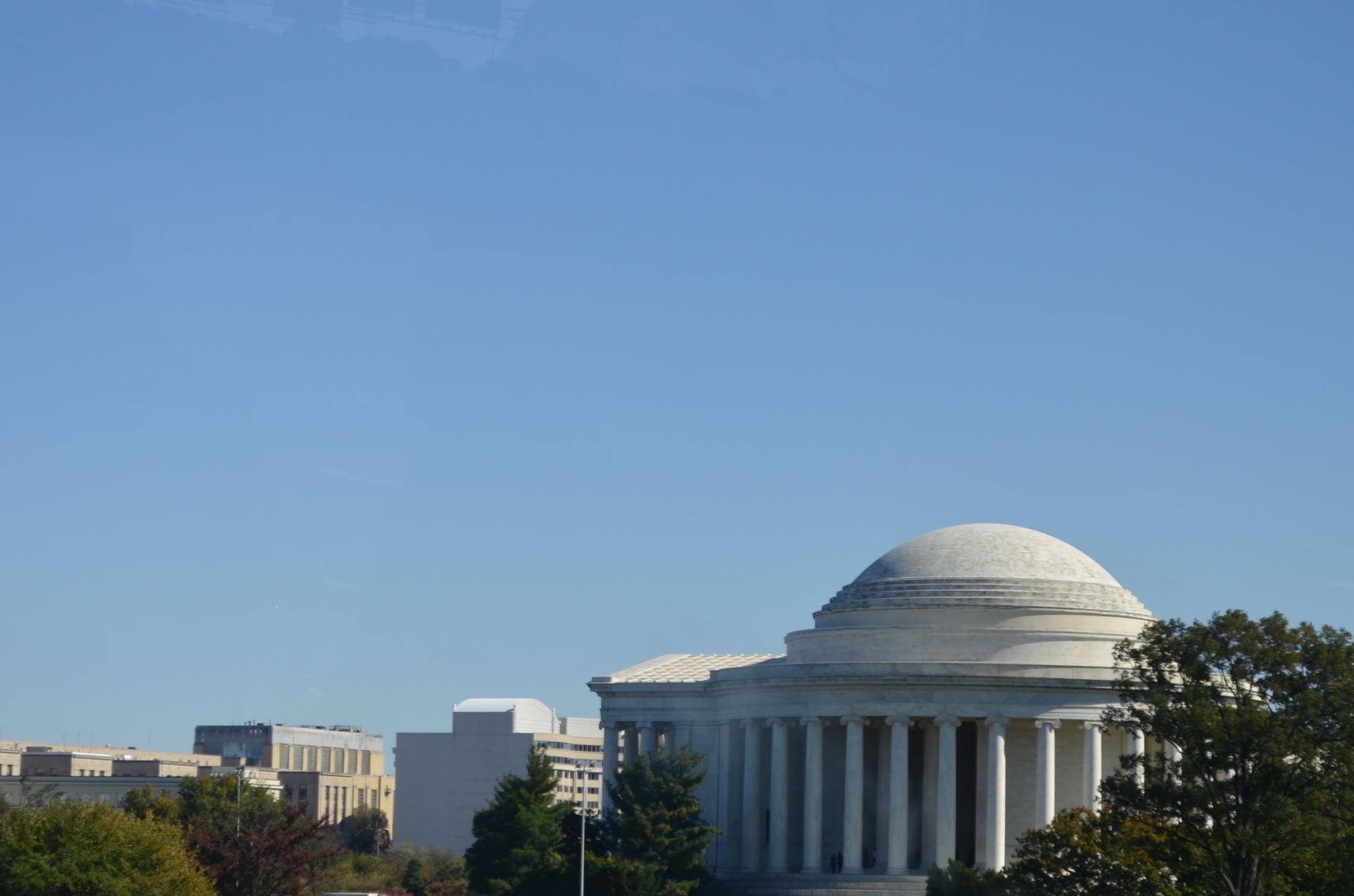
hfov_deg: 18.5
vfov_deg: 12.3
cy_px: 500
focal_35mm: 111
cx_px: 707
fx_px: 4153
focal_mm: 55
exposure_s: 1/160
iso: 200
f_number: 6.3
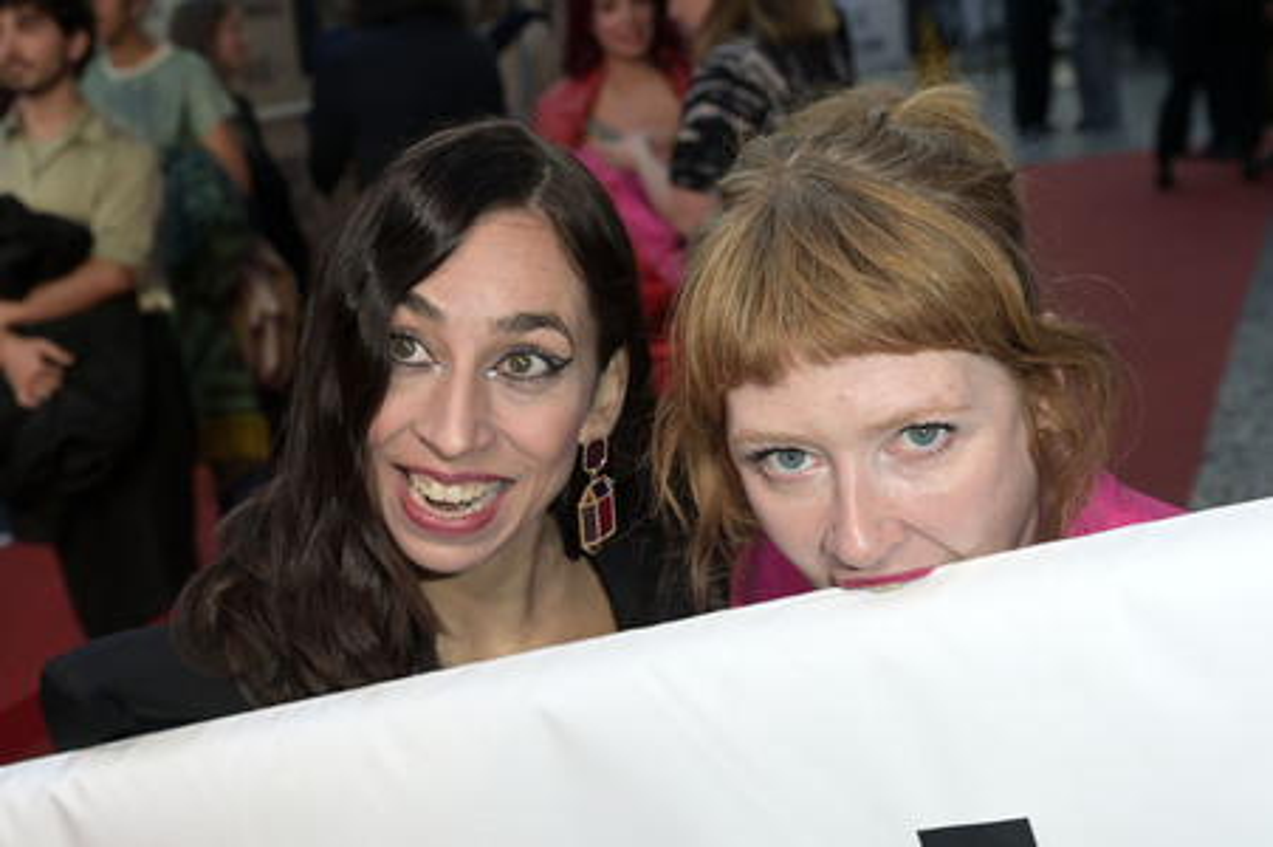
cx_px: 636
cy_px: 424
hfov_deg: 41.1
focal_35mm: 48
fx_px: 1696
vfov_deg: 28.0
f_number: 5.6
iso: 400
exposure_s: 1/100
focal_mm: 48
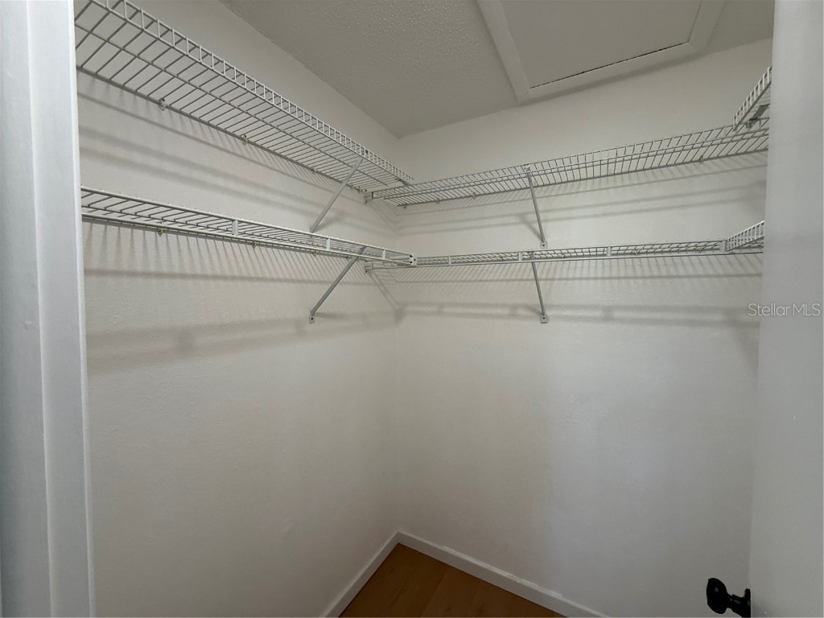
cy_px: 309
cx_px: 412
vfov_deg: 85.7
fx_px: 333
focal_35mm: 14
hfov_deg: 102.1
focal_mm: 2.22
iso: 160
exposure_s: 1/120
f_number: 2.2
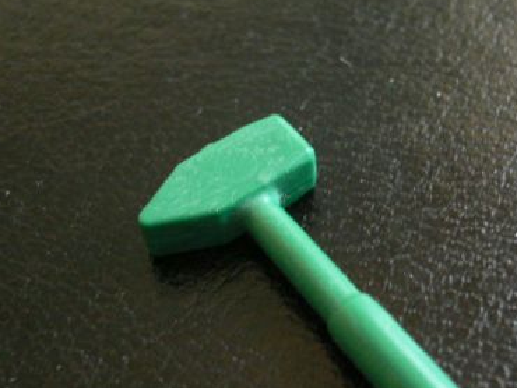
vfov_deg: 27.7
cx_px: 295
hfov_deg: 36.7
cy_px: 281
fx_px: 777
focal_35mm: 52
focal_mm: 5.8
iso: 200
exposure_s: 1/8
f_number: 2.8
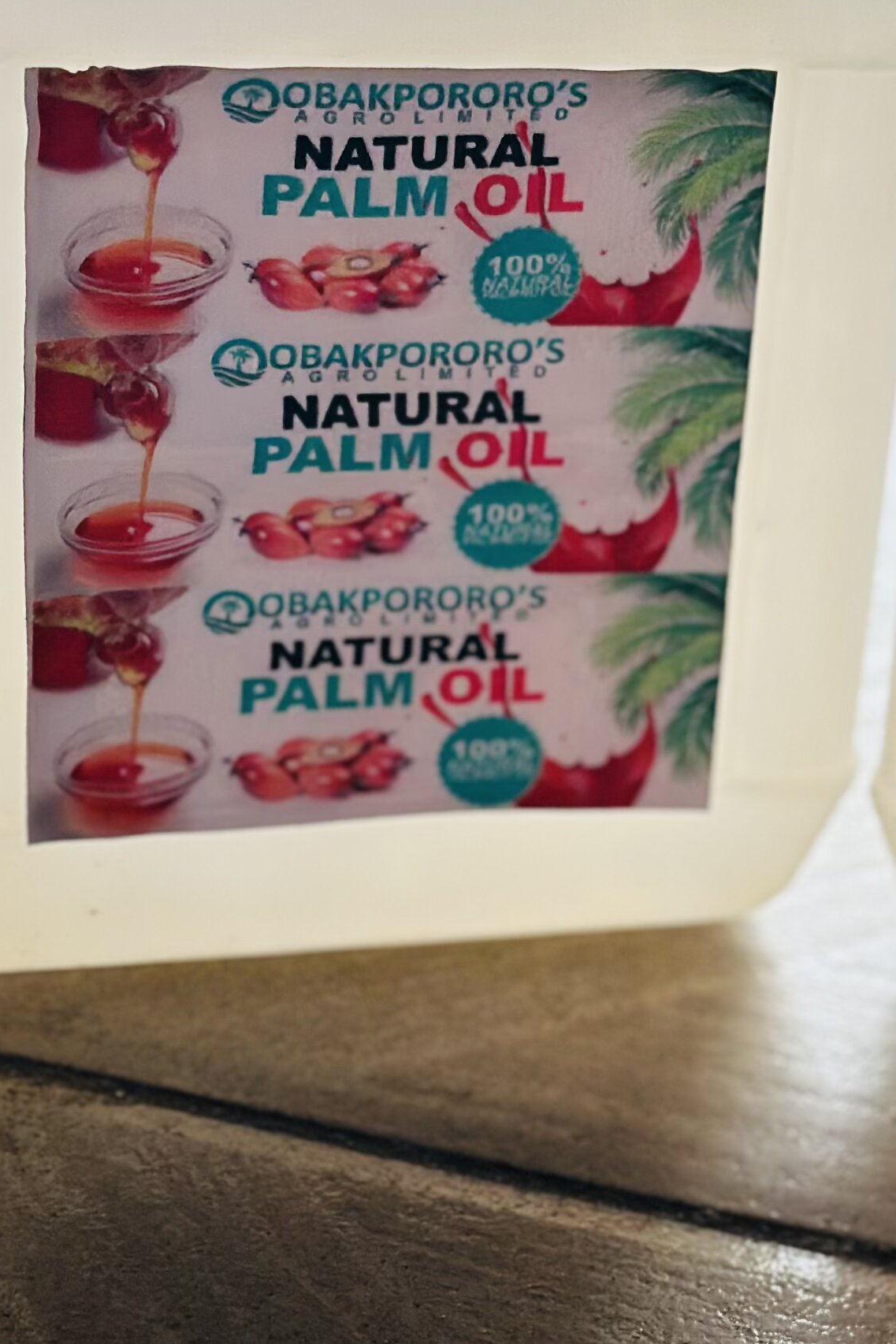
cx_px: 1043
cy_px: 687
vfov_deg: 17.3
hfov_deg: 11.4
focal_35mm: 118
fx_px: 4406
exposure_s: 1/199
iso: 80
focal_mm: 6.86
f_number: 1.78
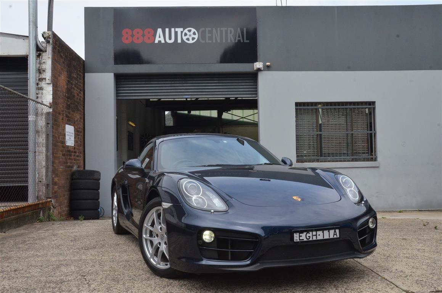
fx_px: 404
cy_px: 146
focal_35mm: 33
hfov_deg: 57.3
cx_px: 221
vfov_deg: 39.8
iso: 2000
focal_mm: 22
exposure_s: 1/800
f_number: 14
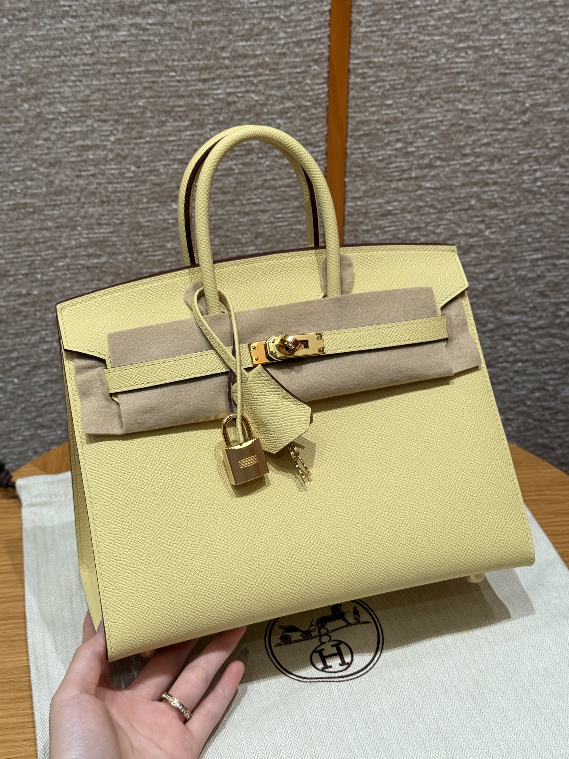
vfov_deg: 39.7
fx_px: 1052
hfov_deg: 30.3
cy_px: 380
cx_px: 284
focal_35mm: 48
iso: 50
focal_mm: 6.76
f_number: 1.78
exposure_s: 1/100
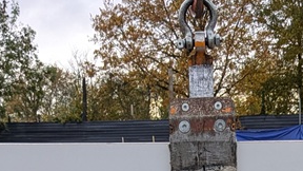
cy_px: 397
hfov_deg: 22.8
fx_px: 747
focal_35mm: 93
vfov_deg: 11.1
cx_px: 207
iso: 48
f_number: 1.7
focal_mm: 4.53
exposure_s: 1/80.1
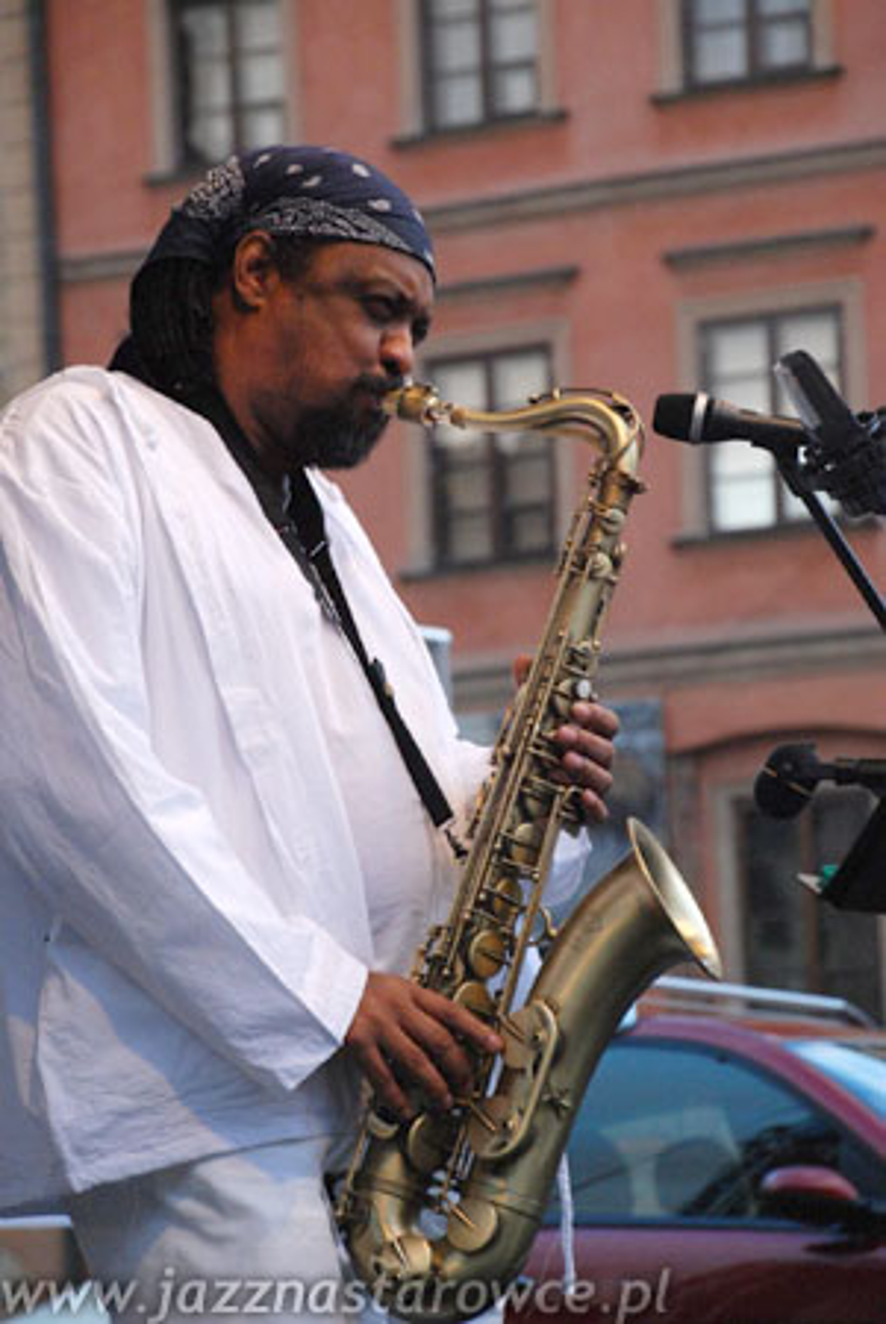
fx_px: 5248
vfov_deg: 14.4
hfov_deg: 9.6
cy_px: 662
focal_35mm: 142
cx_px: 443
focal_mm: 95
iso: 1250
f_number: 5.6
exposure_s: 1/125
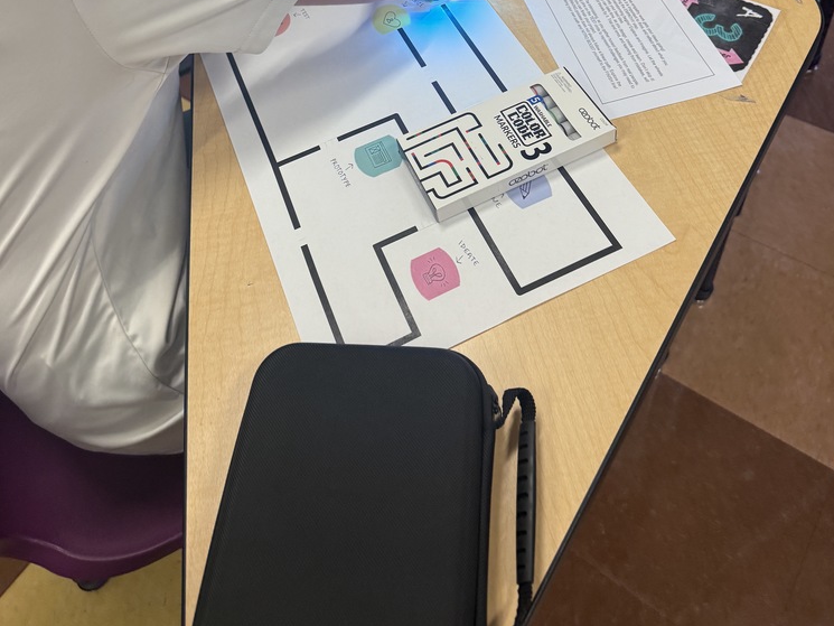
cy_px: 73
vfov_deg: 40.0
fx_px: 795
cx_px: 412
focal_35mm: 33
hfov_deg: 55.3
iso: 160
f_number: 1.78
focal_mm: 6.76
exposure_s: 1/60
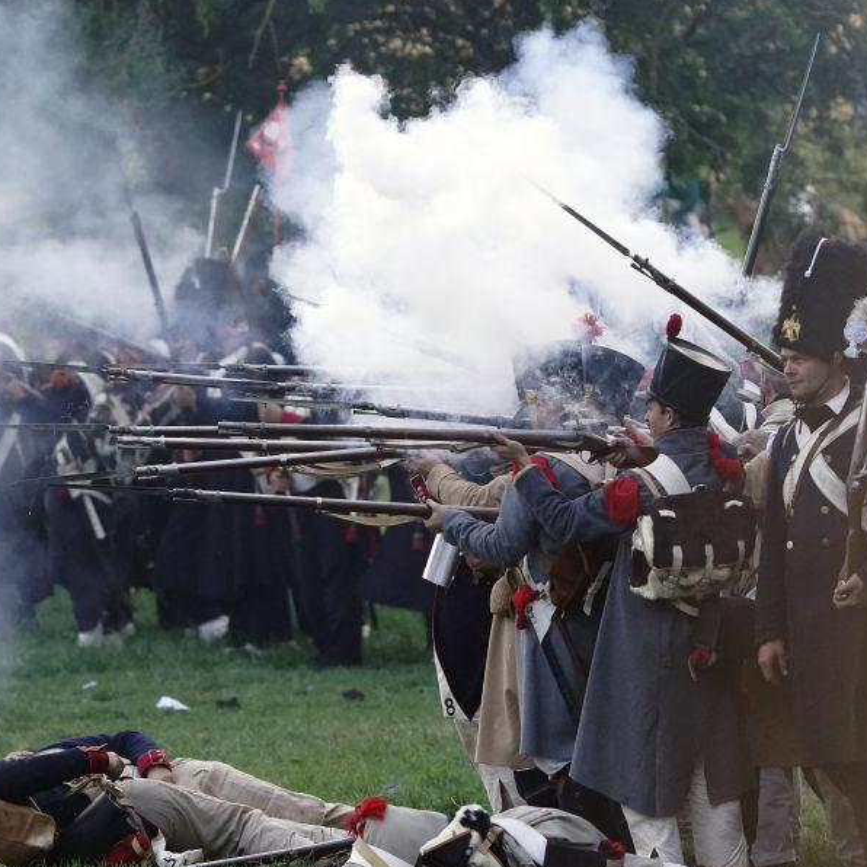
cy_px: 490
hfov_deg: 3.6
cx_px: 422
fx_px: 13743
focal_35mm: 485
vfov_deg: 3.6
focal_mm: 332
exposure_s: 1/800
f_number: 6.3
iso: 5000
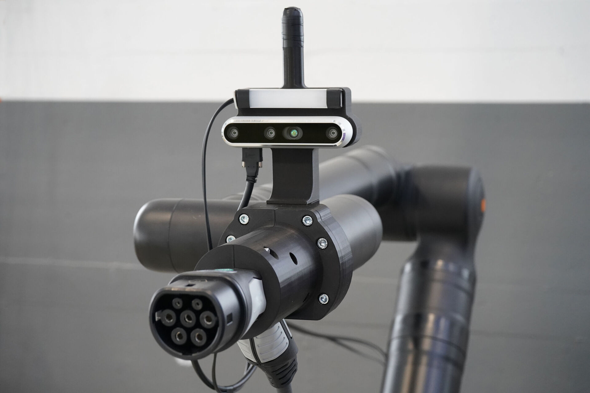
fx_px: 1147
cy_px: 196
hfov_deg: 28.8
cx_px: 295
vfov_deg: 19.5
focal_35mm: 70
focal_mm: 70
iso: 3200
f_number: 7.1
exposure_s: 1/160
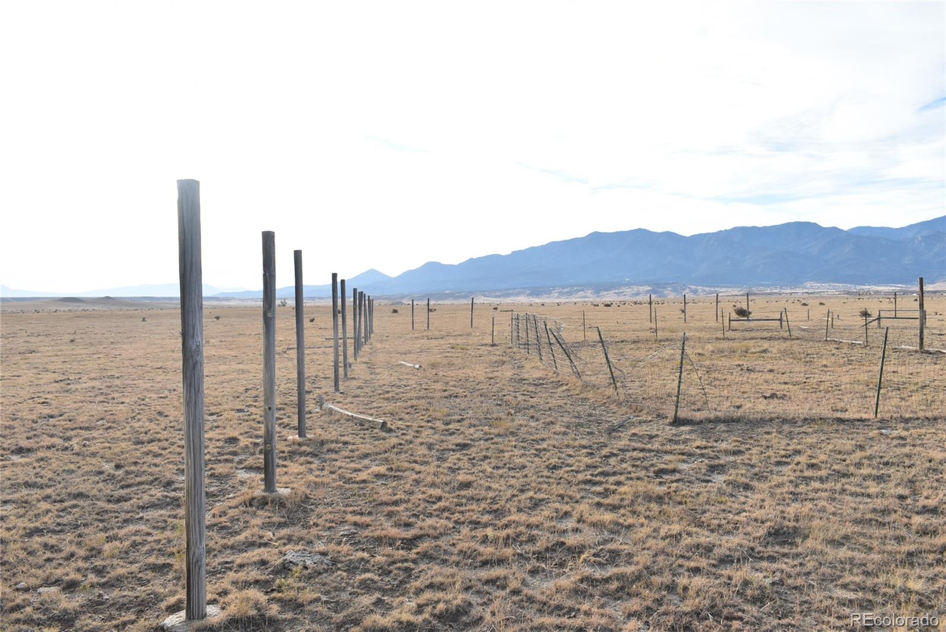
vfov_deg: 43.7
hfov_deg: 61.9
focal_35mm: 30
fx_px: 789
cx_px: 473
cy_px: 316
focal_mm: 20
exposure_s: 1/250
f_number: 7.1
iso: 200
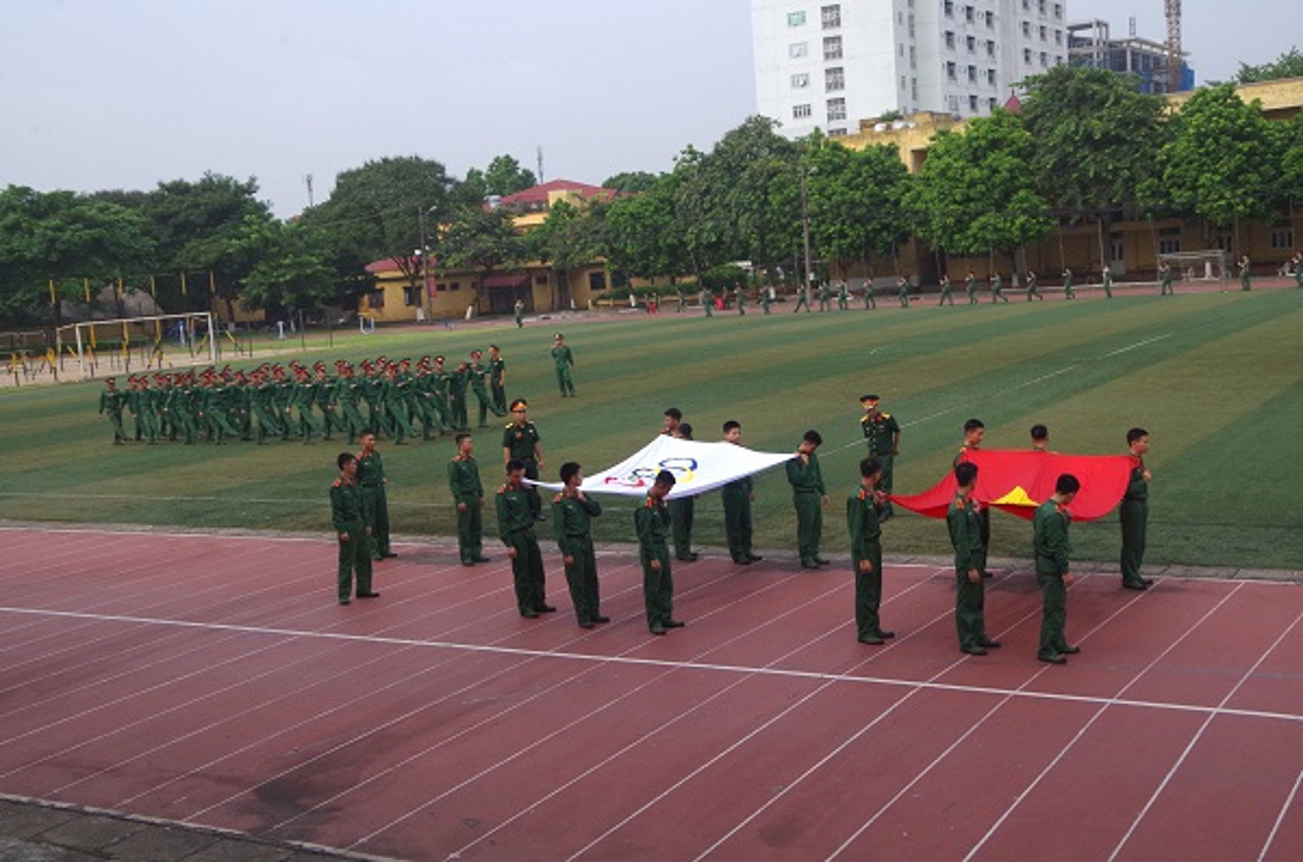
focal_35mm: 42
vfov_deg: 31.7
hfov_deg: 46.5
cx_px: 652
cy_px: 431
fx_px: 1517
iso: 800
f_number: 10
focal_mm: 28
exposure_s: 1/1600
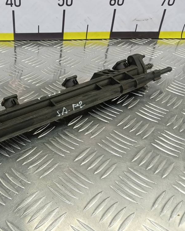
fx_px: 246
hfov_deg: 39.2
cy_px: 114
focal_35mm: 36
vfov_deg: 50.3
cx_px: 32
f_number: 1.6
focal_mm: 4.11
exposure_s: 1/50
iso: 153
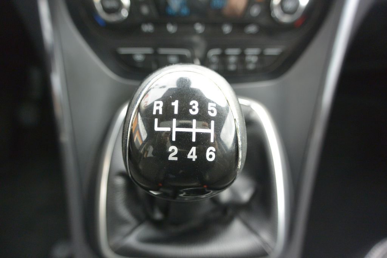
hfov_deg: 67.4
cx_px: 194
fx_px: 290
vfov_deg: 47.9
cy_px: 129
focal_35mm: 27
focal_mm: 10
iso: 400
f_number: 3.5
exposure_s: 1/125
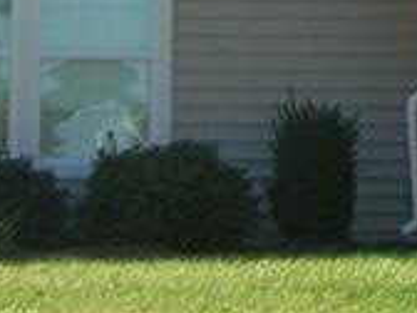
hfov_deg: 8.8
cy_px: -421
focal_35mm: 219
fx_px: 2638
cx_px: 635
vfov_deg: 6.5
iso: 50
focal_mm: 6
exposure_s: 1/584
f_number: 2.7
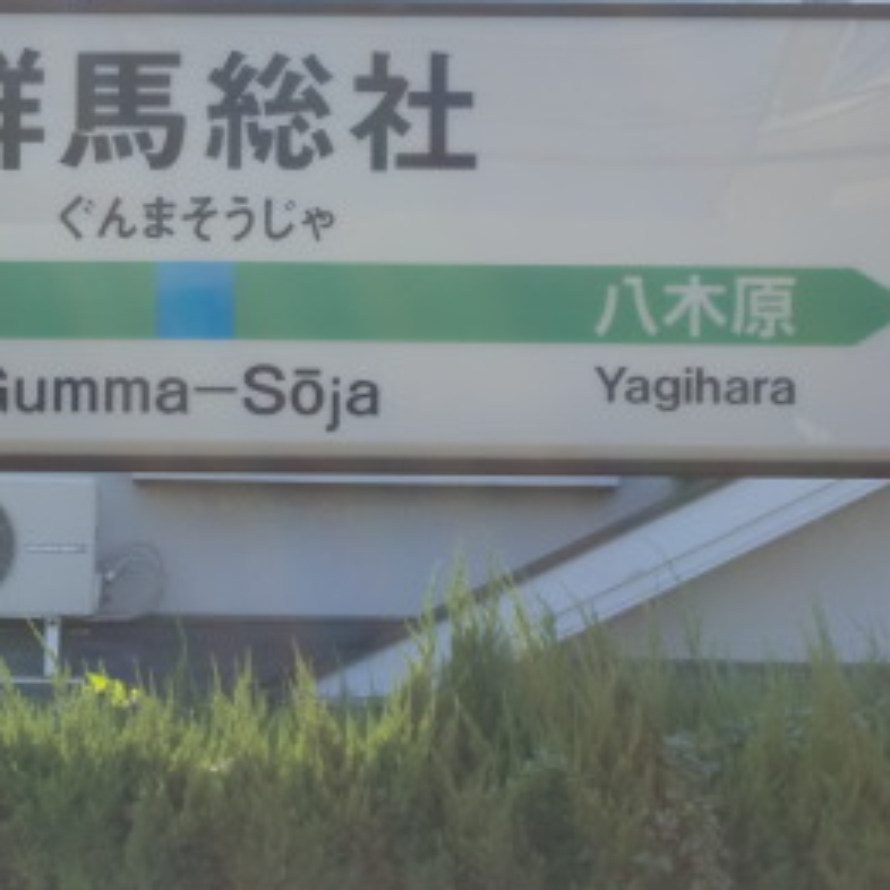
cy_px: 255
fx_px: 7039
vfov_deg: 7.2
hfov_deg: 7.2
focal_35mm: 242
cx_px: 160
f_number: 5.8
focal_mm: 19.6
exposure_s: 1/160
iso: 64
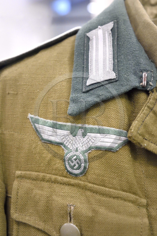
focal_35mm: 55
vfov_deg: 36.3
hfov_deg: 24.6
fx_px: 360
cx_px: 78
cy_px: 118
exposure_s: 1/13
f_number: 6.3
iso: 6400
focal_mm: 55
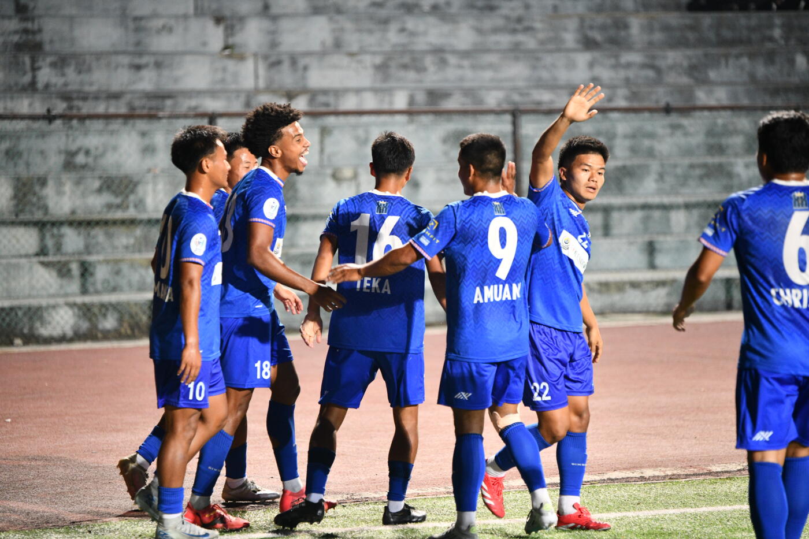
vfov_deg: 8.3
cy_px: 270
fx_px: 3707
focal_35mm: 165
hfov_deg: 12.5
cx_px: 404
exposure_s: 1/500
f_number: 2.8
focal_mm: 165
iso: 2000
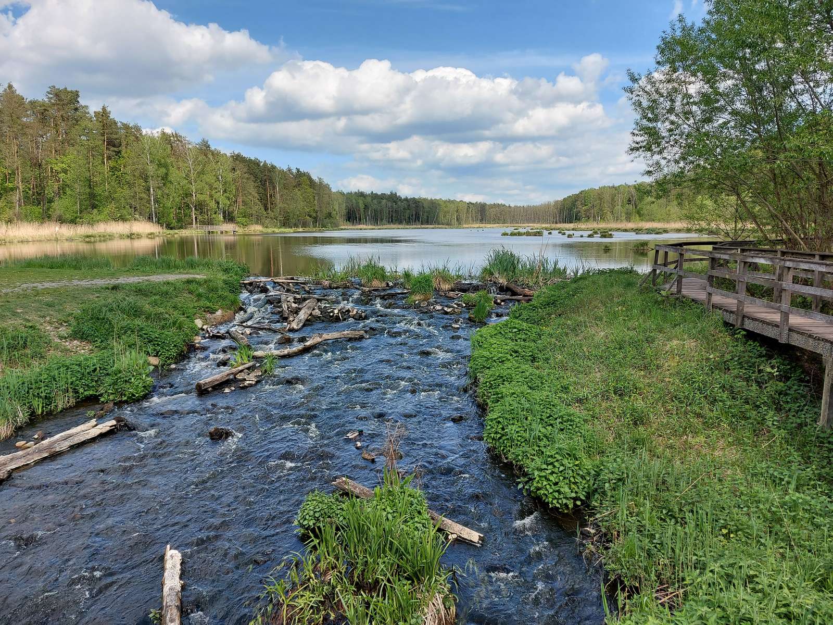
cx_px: 416
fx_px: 578
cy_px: 312
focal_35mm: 24
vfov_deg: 56.8
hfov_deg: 71.6
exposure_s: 1/586
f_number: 1.8
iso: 32
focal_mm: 5.23
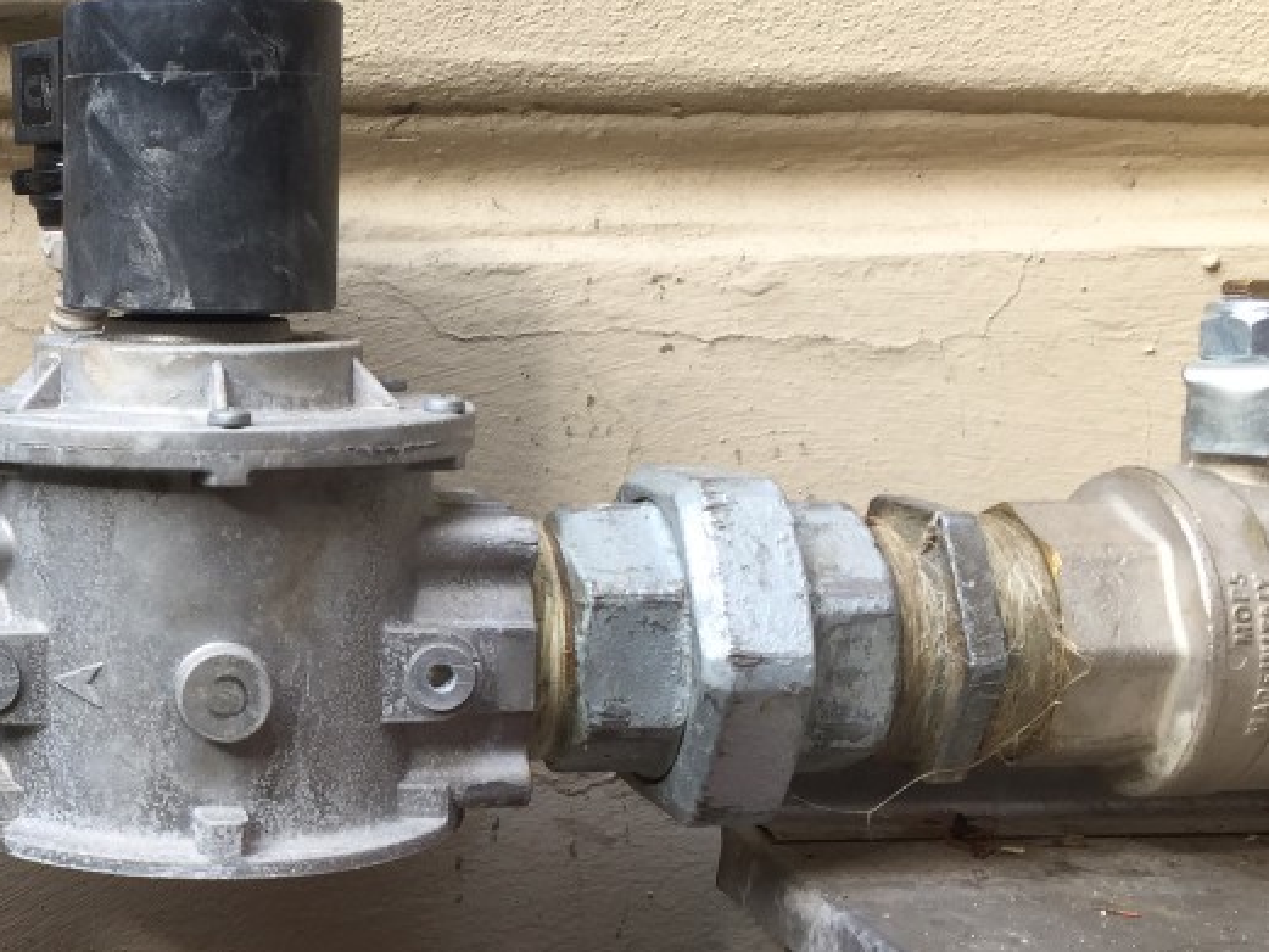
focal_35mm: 57
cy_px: 502
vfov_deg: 25.7
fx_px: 2090
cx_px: 32
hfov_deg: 31.5
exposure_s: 1/162
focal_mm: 4.15
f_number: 2.2
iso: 32
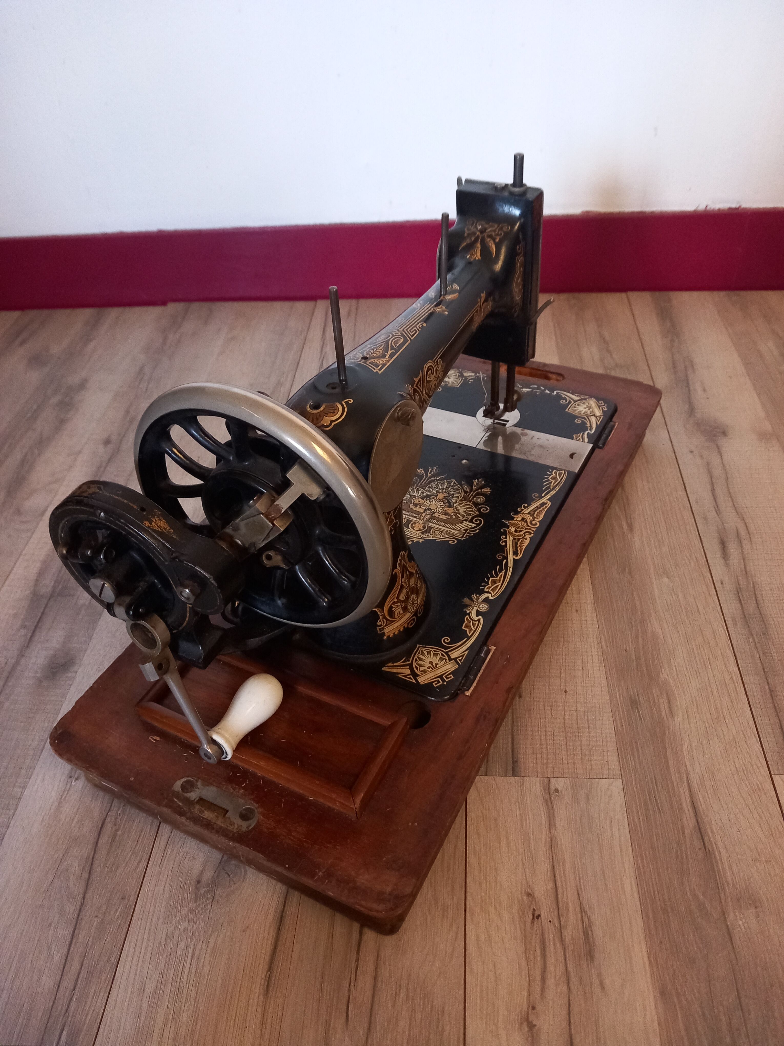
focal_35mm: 27
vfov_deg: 65.3
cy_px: 523
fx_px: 815
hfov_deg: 51.4
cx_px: 392
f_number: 1.8
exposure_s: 1/25
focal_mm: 4
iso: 250
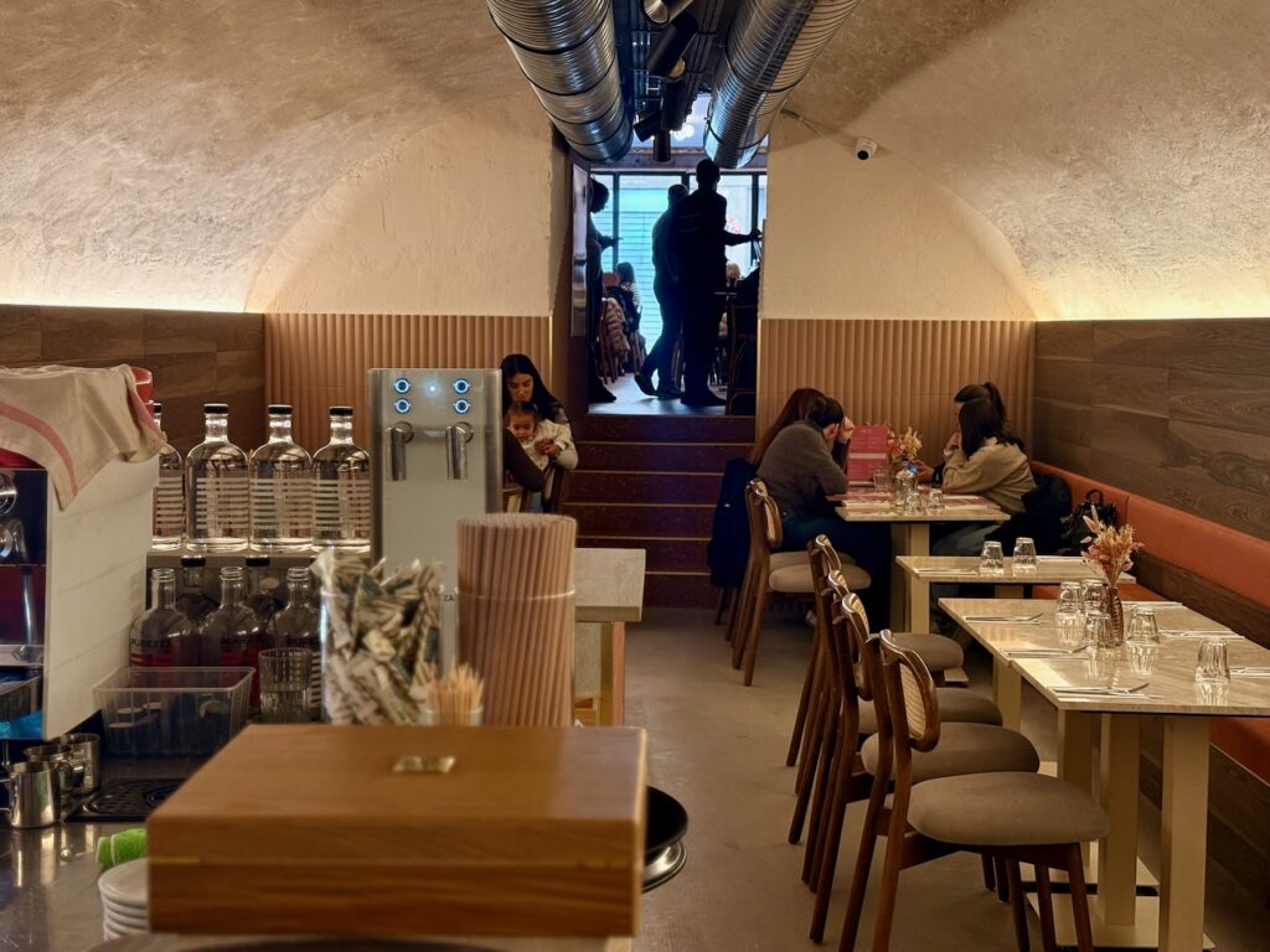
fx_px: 1761
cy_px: 476
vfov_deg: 30.3
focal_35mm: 48
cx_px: 635
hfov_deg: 39.7
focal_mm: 6.76
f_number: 1.78
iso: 125
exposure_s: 1/50
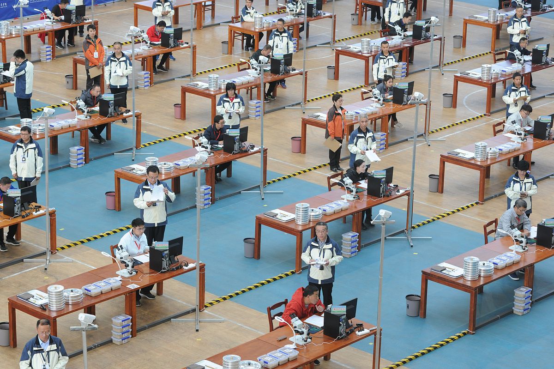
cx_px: 277
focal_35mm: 100
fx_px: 1538
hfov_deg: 20.4
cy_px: 184
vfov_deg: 13.7
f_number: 8
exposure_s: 1/60
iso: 1000
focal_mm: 100
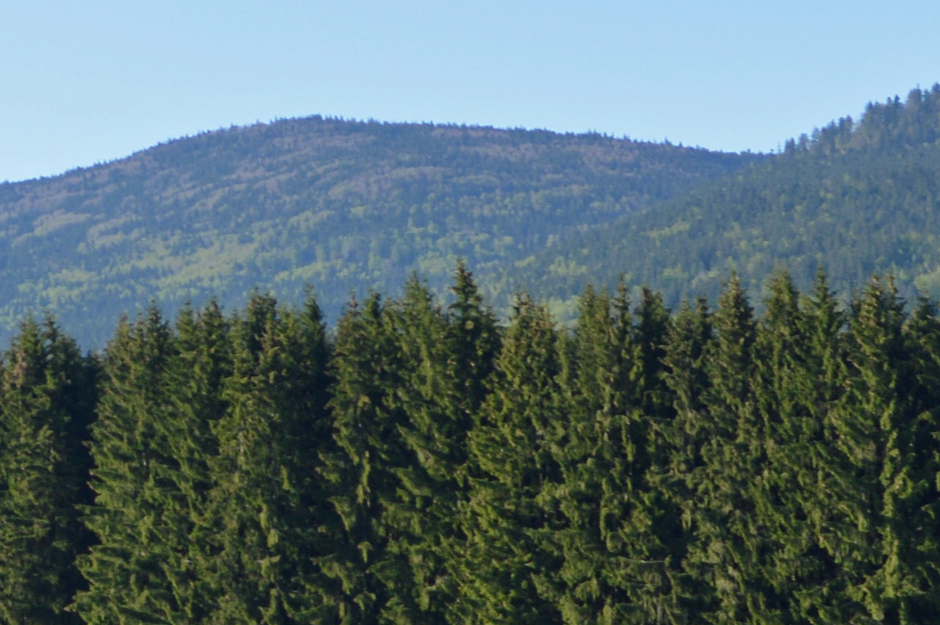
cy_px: 464
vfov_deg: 8.8
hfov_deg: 13.2
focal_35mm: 155
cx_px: 164
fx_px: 4044
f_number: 6.3
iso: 100
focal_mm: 22
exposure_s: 1/160
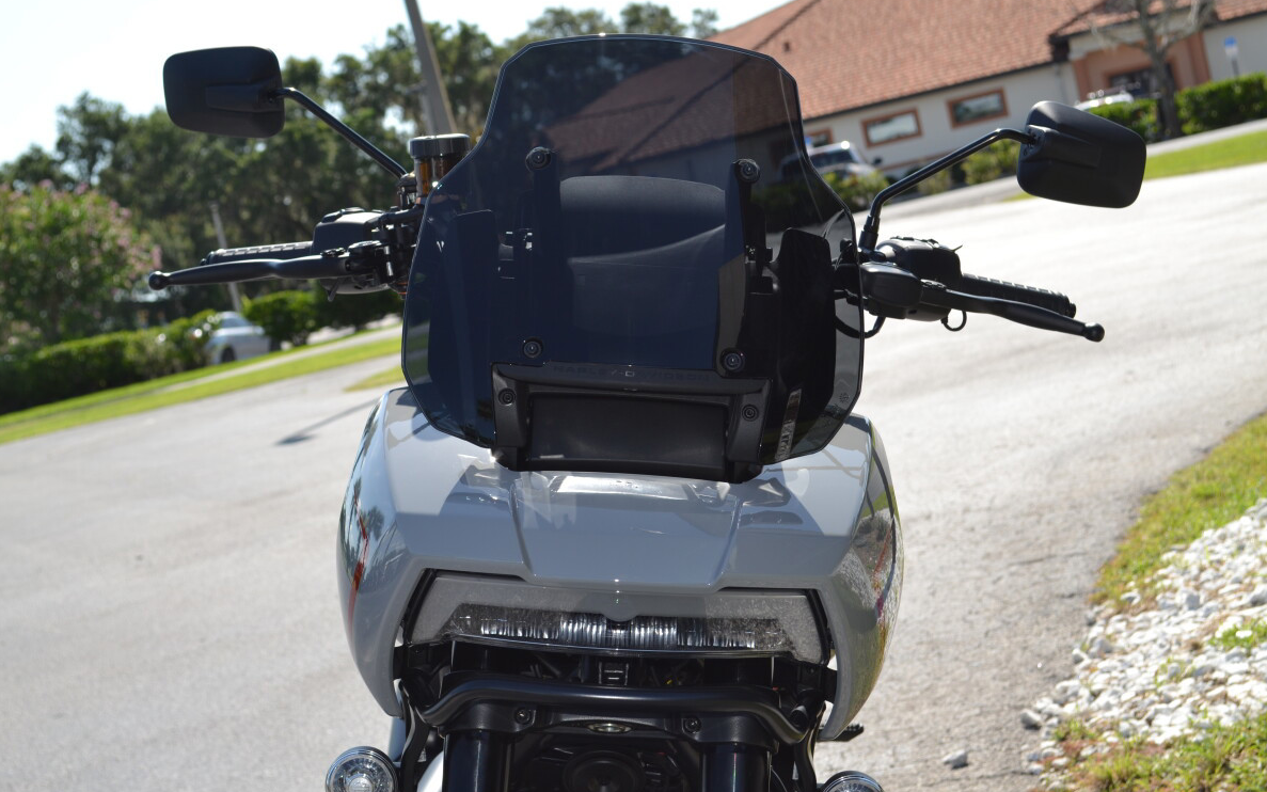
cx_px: 636
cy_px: 385
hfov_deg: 30.2
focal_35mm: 68
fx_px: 2348
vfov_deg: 19.1
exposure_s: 1/200
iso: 100
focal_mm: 44
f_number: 8
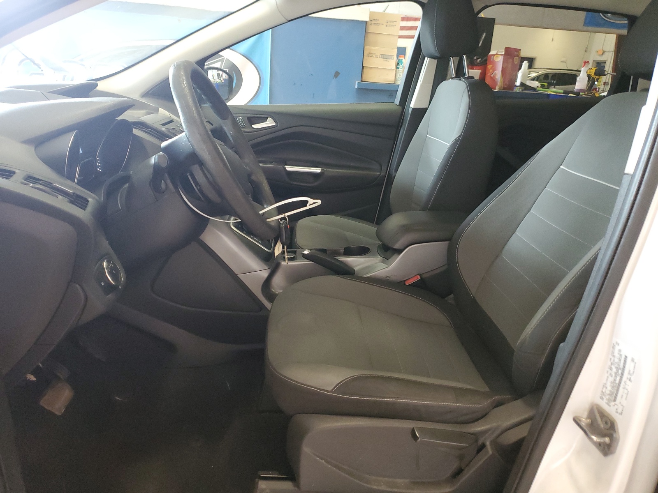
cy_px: 246
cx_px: 329
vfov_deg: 53.1
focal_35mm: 26
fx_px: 494
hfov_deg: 67.3
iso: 351
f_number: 1.5
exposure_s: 1/60.2
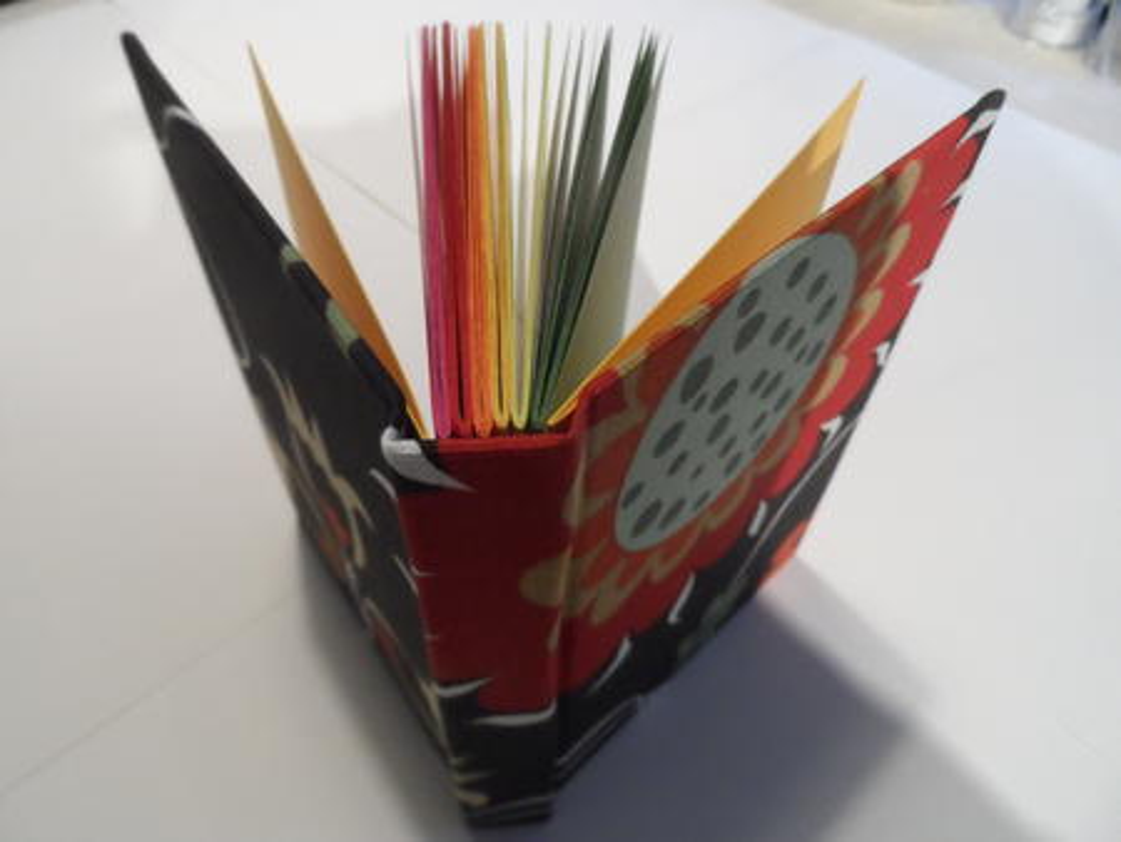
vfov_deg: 56.9
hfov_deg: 71.6
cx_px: 560
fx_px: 778
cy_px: 421
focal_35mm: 24
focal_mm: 4
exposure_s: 1/30
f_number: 3.2
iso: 480
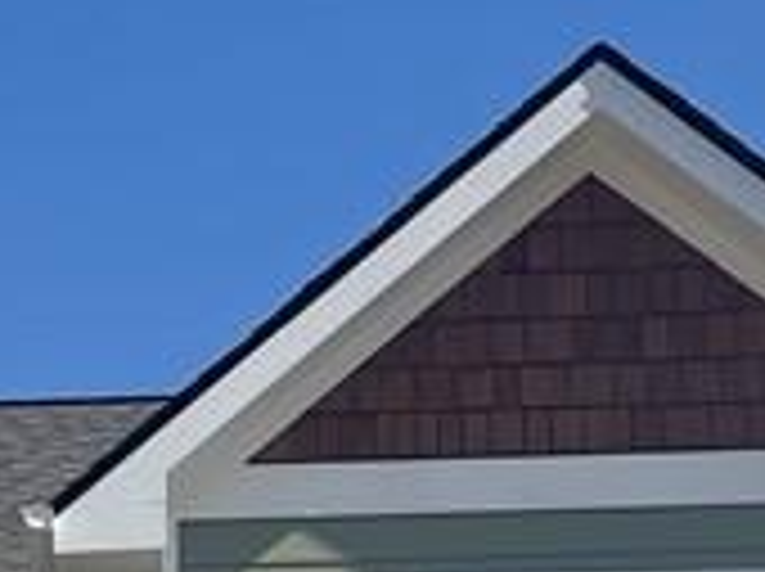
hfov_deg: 12.4
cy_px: 1356
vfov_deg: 8.6
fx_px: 3465
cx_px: -90
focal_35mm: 157
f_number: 1.6
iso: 32
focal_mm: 5.1
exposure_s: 1/5376
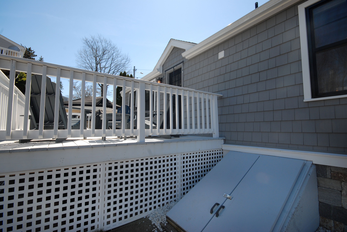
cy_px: 116
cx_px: 174
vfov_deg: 69.8
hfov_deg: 92.4
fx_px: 166
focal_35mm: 17
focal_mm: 11.5
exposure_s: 1/125
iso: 200
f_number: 11
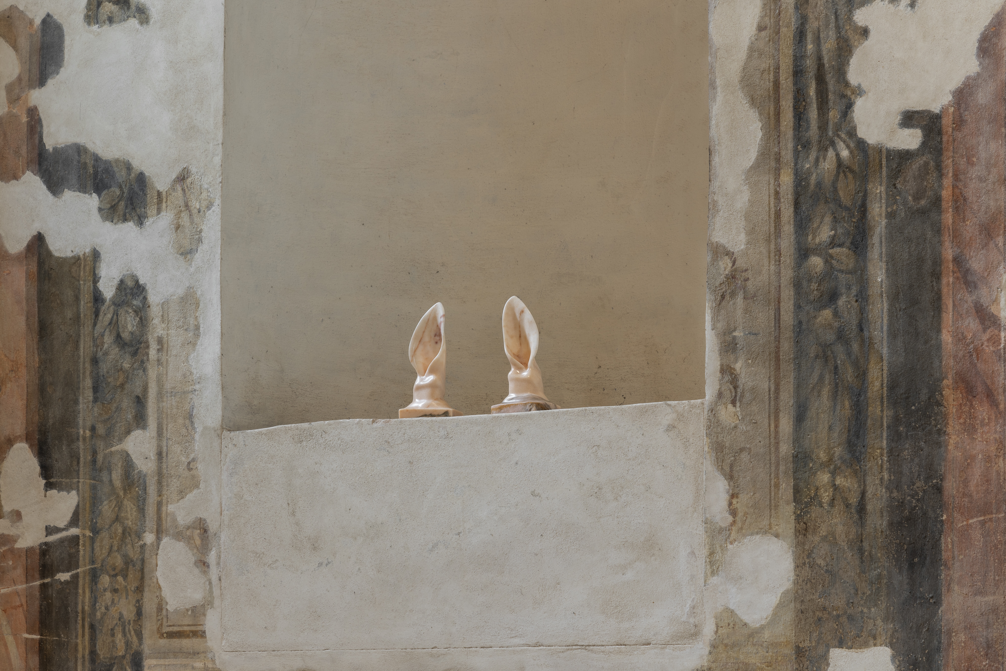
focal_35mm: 89
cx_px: 503
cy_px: 336
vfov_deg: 15.4
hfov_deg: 22.9
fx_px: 2487
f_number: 11
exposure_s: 4
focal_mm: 89
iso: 100
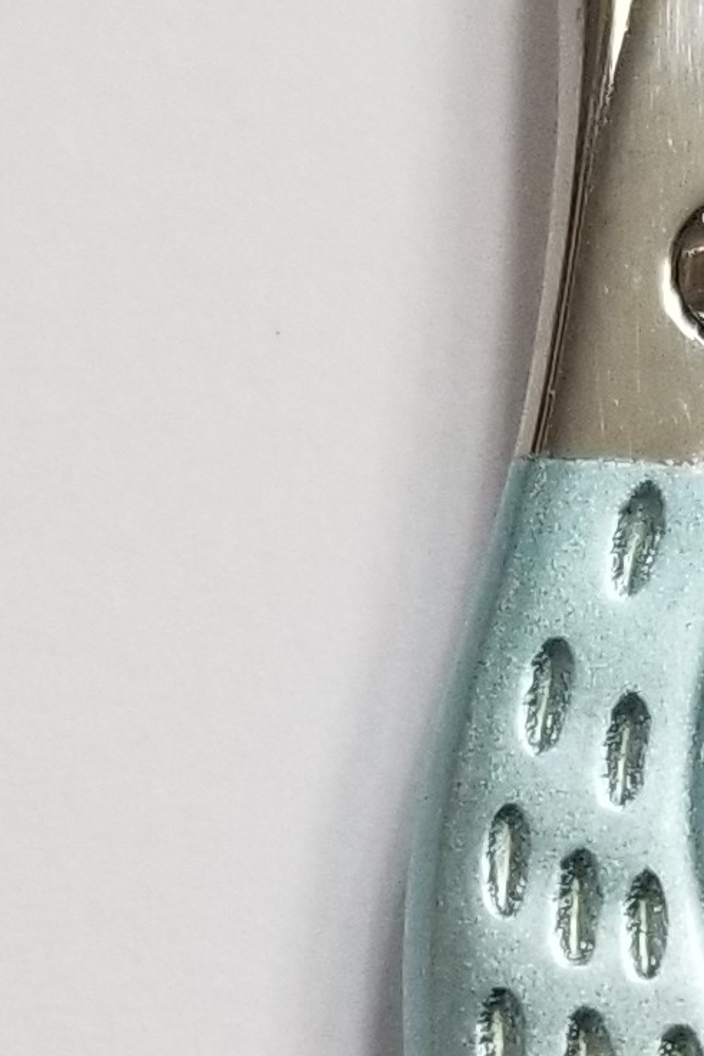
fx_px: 4343
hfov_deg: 9.2
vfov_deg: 13.5
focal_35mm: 148
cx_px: 669
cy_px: 1297
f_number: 1.7
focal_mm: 4.3
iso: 200
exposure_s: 1/60
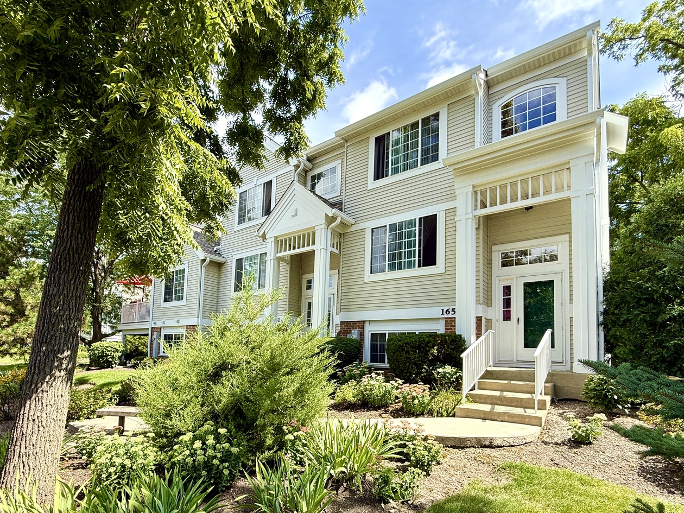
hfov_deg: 94.3
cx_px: 313
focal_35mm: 16
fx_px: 316
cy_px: 290
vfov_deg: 77.7
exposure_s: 1/701
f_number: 2.2
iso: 50
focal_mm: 2.22
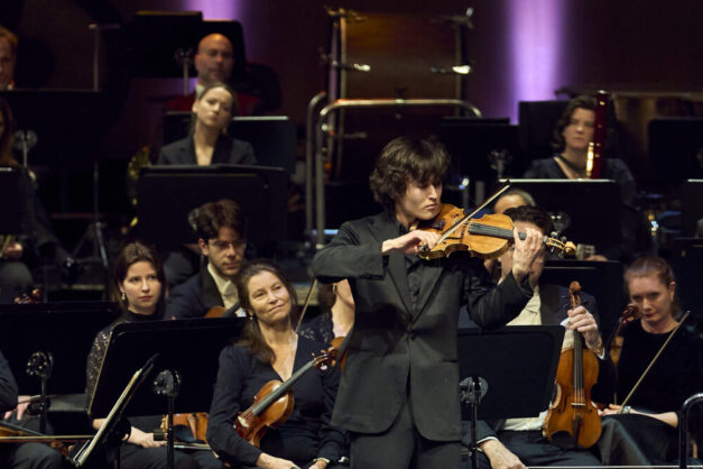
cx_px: 450
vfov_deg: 3.6
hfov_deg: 5.4
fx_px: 7479
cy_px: 295
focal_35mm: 383
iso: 2500
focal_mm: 200
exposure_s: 1/250
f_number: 3.2
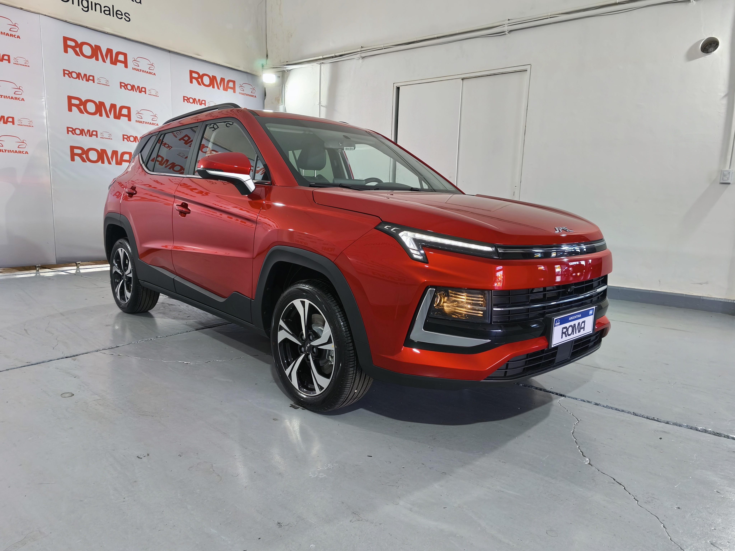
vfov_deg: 56.8
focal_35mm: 24
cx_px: 368
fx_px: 510
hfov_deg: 71.6
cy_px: 276
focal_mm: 5.35
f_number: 1.7
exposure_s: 1/50
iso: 250
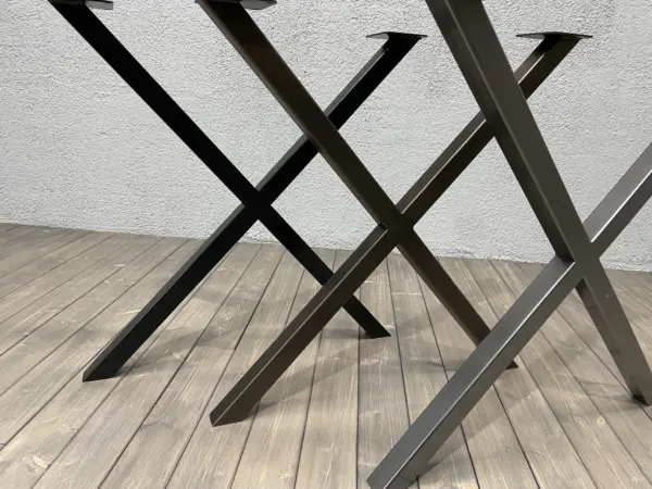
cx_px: 326
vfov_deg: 53.1
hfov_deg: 67.3
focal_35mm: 26
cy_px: 244
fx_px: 490
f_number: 1.6
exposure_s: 1/50
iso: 80
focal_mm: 4.2
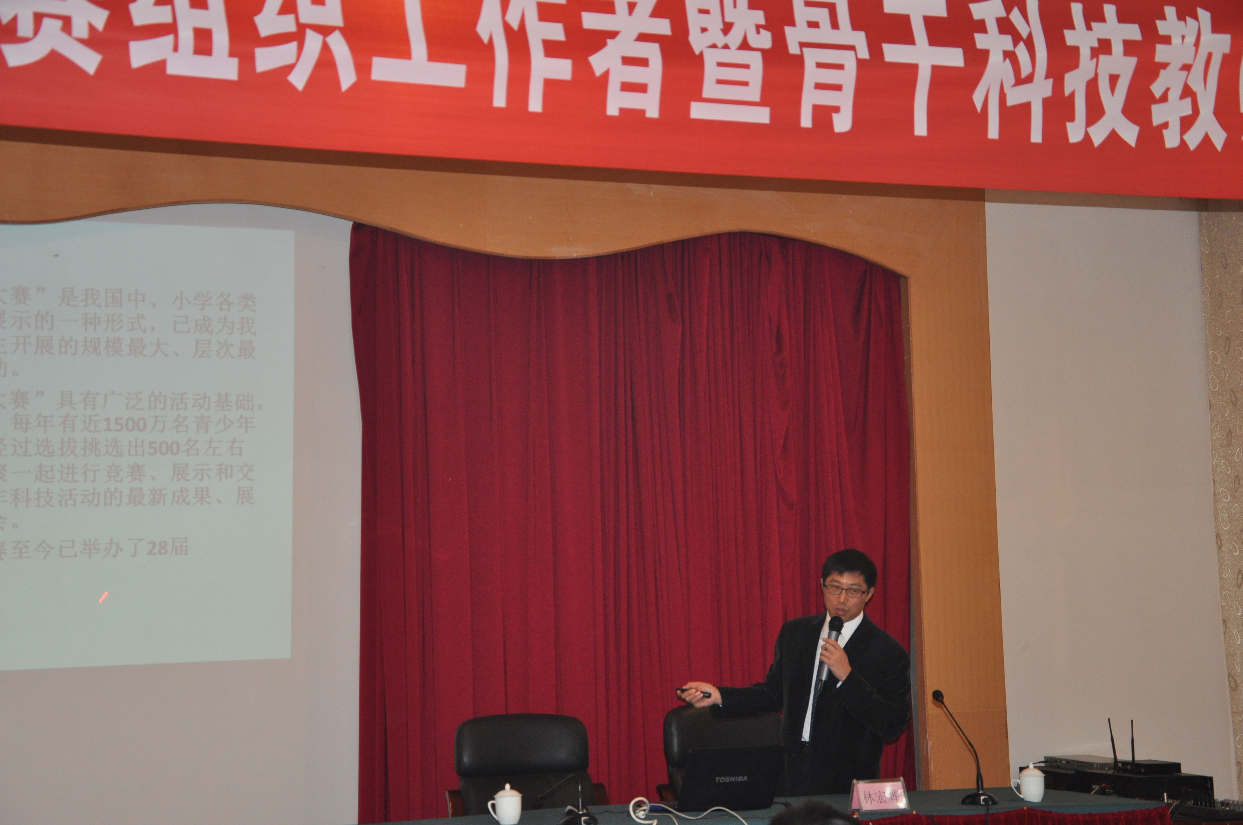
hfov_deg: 29.9
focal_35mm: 68
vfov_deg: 20.1
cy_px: 412
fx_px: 2328
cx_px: 622
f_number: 4.8
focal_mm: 45
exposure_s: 1/60
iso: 800
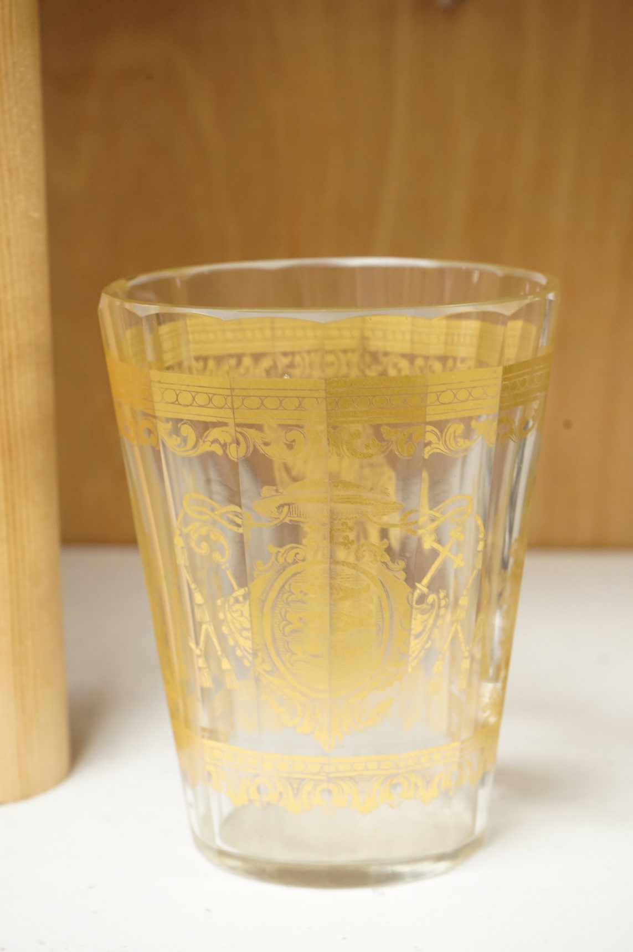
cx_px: 316
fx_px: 1849
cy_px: 476
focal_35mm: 70
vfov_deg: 28.9
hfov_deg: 19.4
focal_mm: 70
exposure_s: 1/50
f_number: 9
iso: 2500
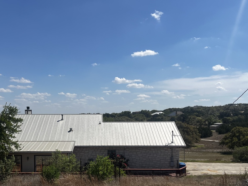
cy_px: 141
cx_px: 88
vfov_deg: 35.1
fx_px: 287
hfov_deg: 46.2
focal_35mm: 40
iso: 50
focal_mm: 5.7
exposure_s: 1/7463
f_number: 1.5
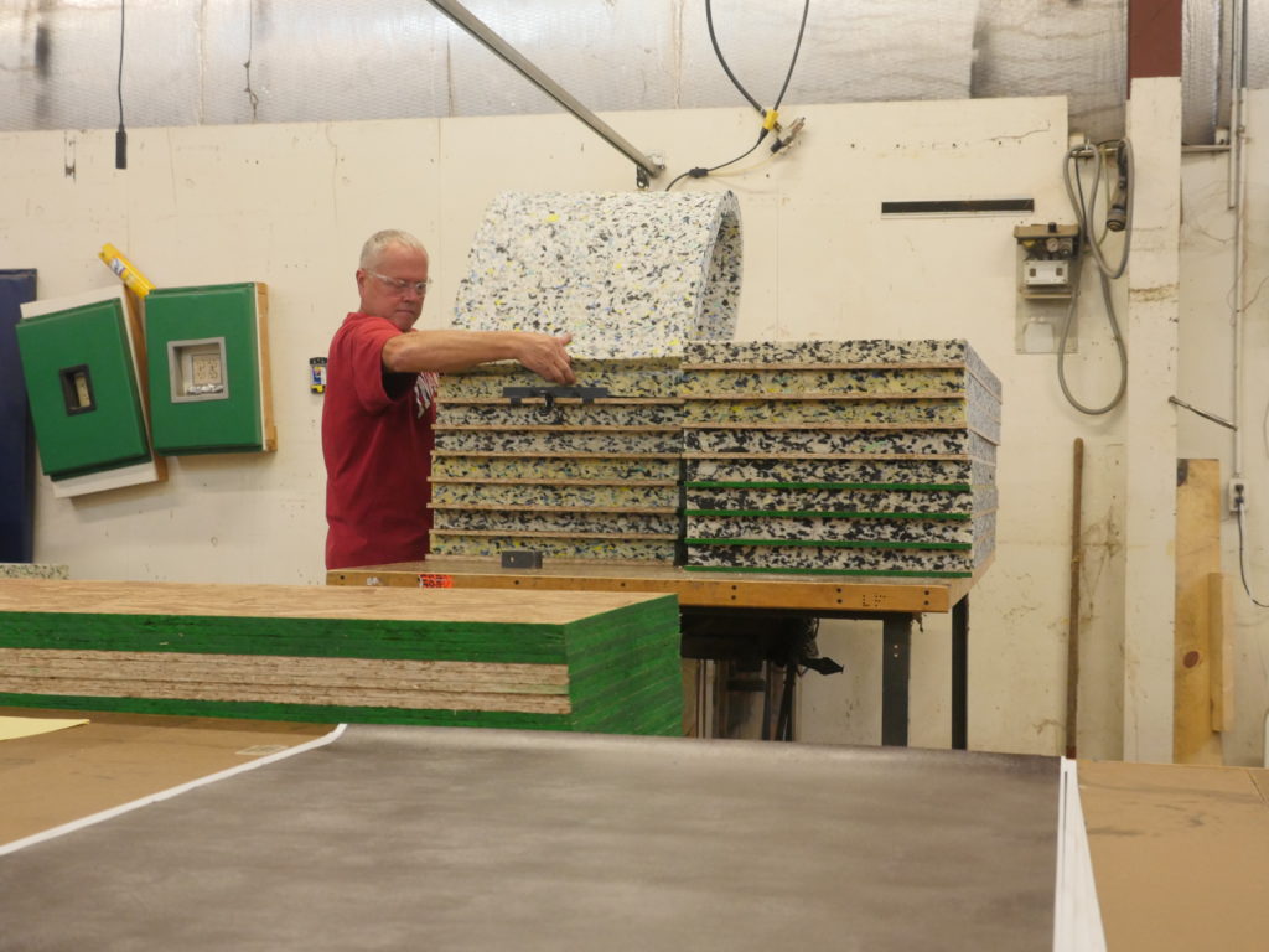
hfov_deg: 38.2
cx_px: 634
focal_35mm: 50
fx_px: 1833
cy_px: 476
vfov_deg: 29.1
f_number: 5
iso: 1600
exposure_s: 1/60
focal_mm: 25
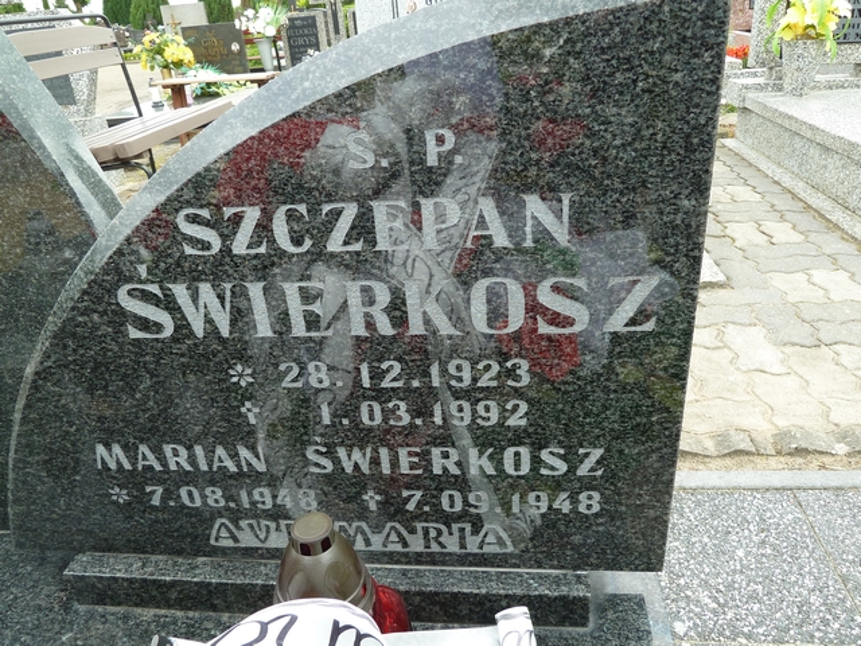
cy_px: 323
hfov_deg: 69.4
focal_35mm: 25
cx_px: 430
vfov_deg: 54.9
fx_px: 622
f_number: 3.5
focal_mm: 4.1
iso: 80
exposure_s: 1/100
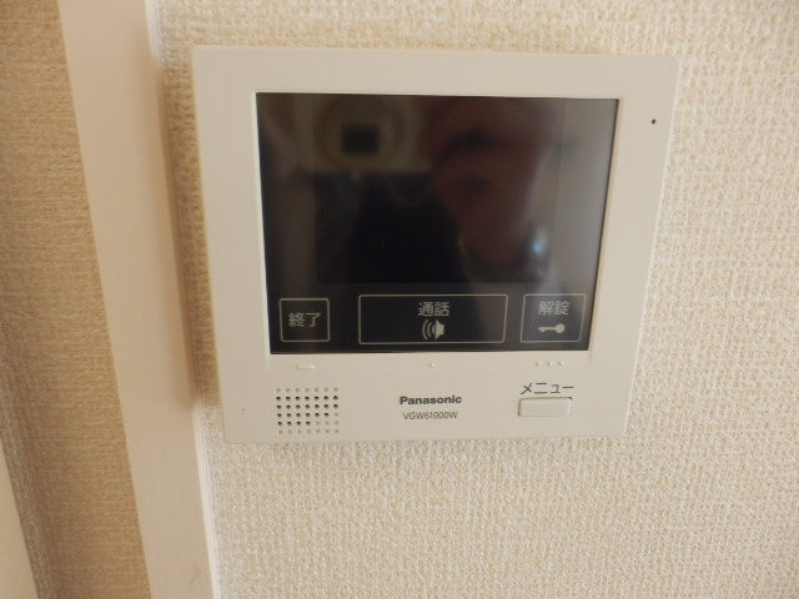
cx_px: 400
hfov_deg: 71.6
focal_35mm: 24
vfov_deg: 56.8
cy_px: 300
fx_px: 554
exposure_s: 1/30
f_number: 3
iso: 100
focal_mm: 4.2
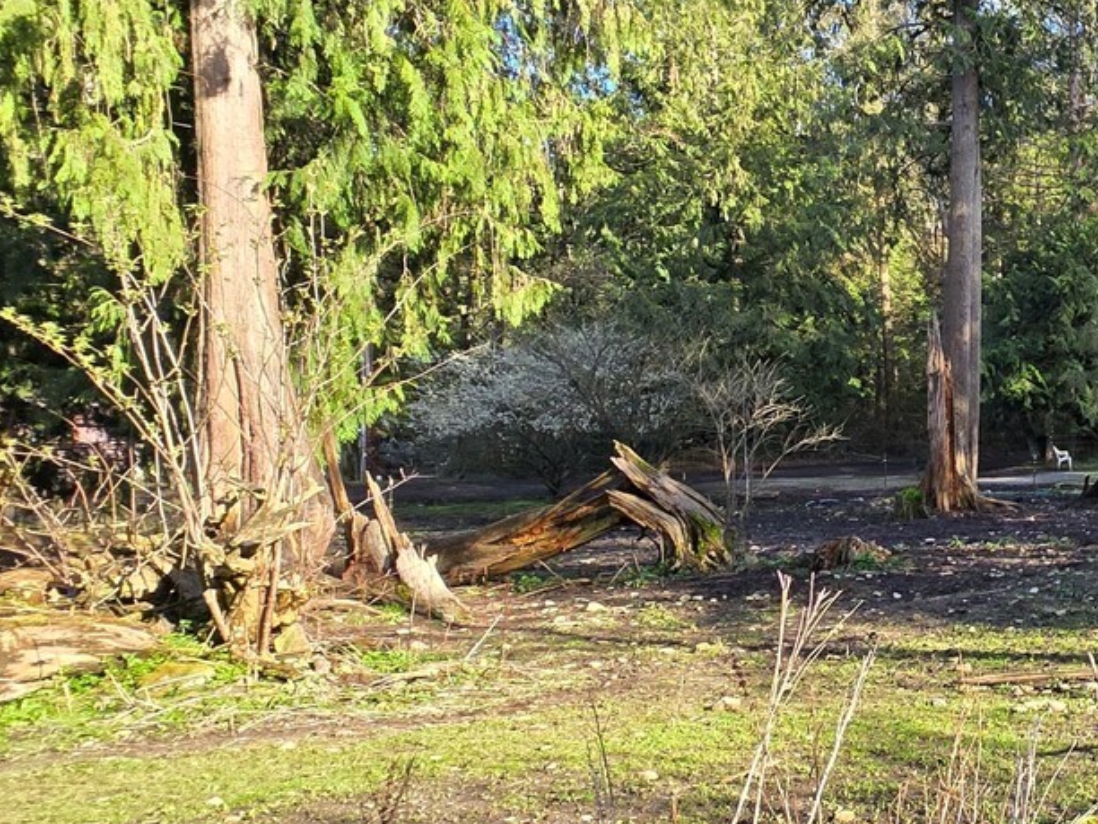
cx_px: 1403
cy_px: 377
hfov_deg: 36.7
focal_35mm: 34
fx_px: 1078
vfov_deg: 41.8
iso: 50
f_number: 2.2
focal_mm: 2.2
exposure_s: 1/479
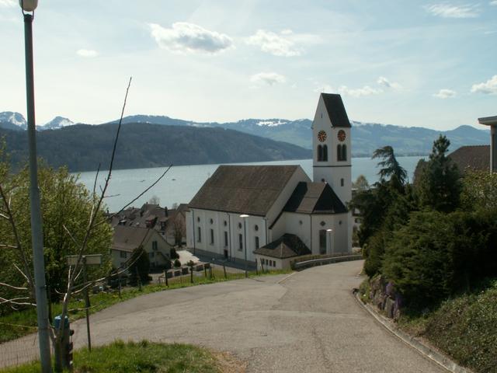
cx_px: 248
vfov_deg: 40.7
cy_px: 186
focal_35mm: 35
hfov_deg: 52.6
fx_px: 503
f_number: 7.1
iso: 50
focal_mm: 5.86
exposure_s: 1/250
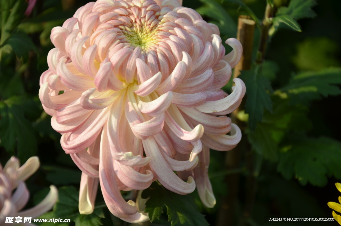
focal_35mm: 158
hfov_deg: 13.1
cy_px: 113
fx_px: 1489
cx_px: 170
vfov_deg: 8.7
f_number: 5.6
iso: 100
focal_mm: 105
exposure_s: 1/125
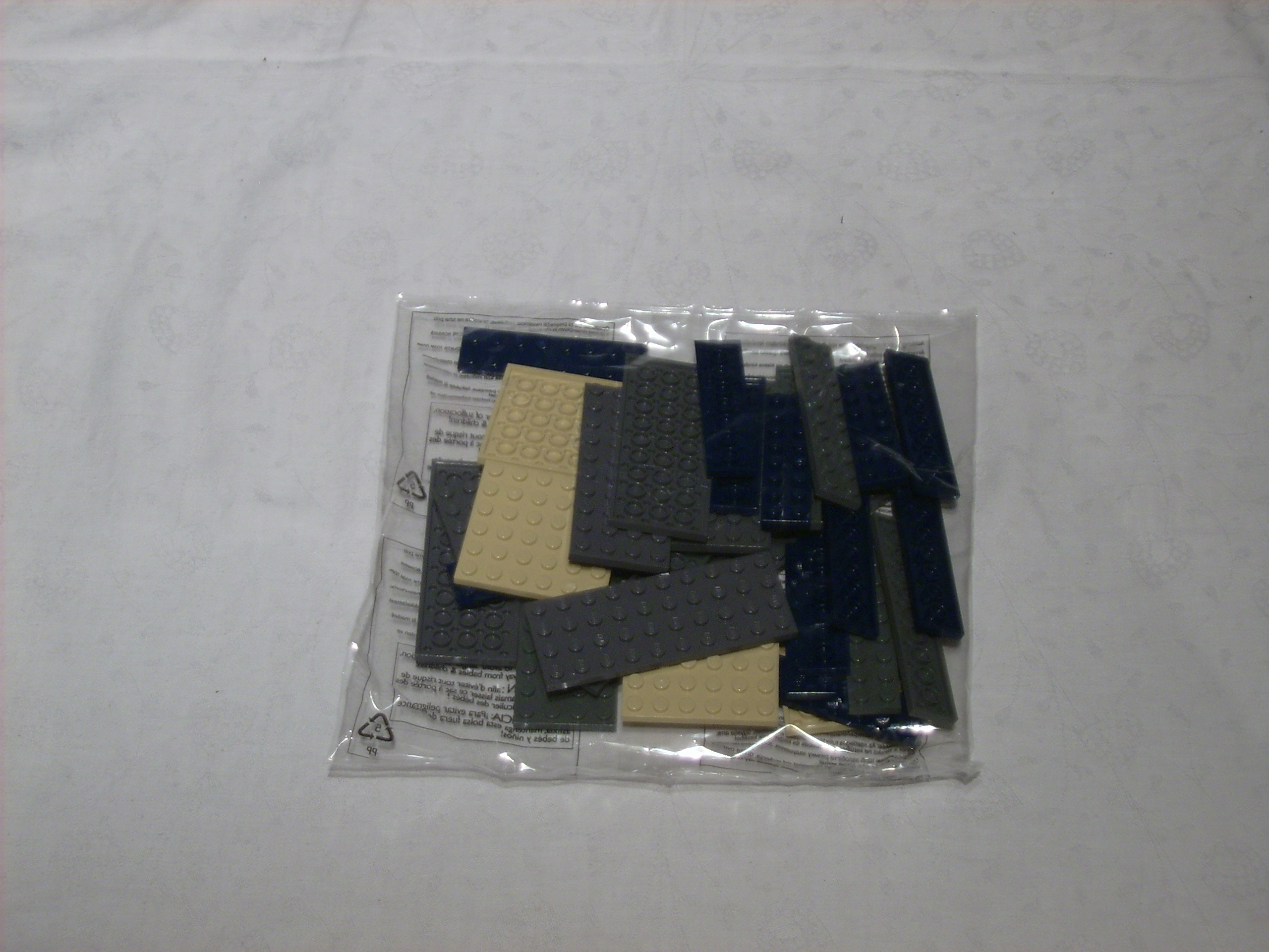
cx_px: 634
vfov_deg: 19.9
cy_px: 476
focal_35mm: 74
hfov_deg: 26.3
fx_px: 2713
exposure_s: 1/6
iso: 50
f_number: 4
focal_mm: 12.33
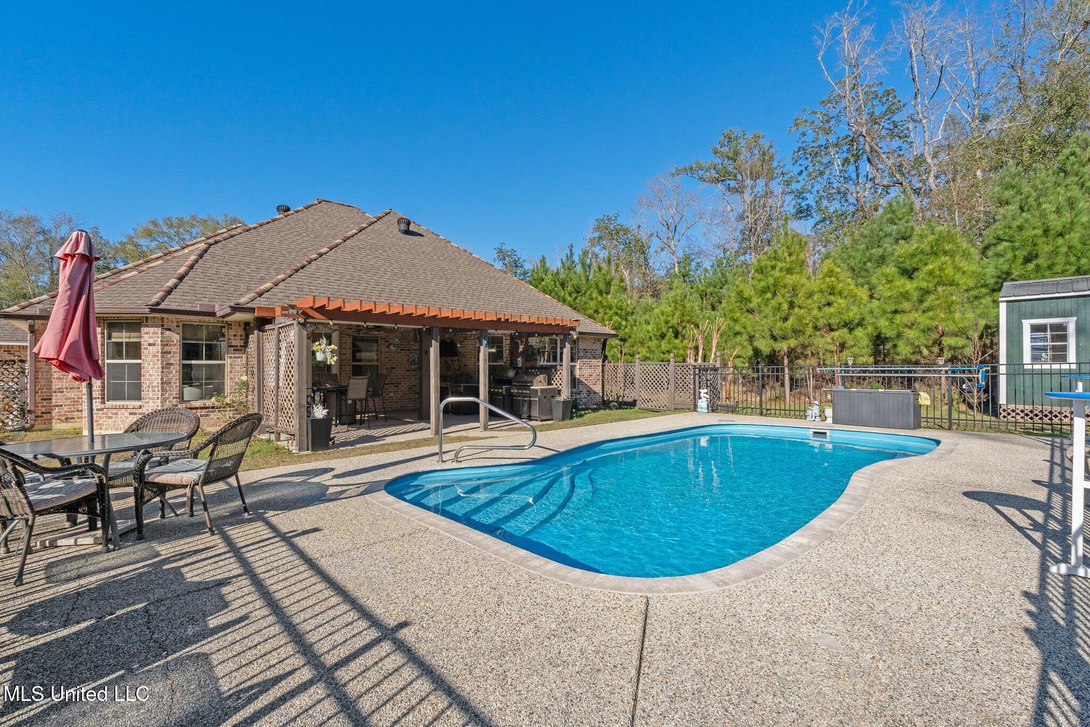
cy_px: 364
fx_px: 500
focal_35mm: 16
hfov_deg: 95.0
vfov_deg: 72.0
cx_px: 545
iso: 400
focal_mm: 16.5
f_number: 11
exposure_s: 1/500
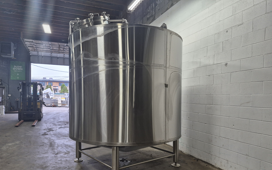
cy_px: 104
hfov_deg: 72.5
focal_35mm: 25
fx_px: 185
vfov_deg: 48.9
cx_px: 135
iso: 125
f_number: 1.8
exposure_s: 1/120
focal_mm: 5.4
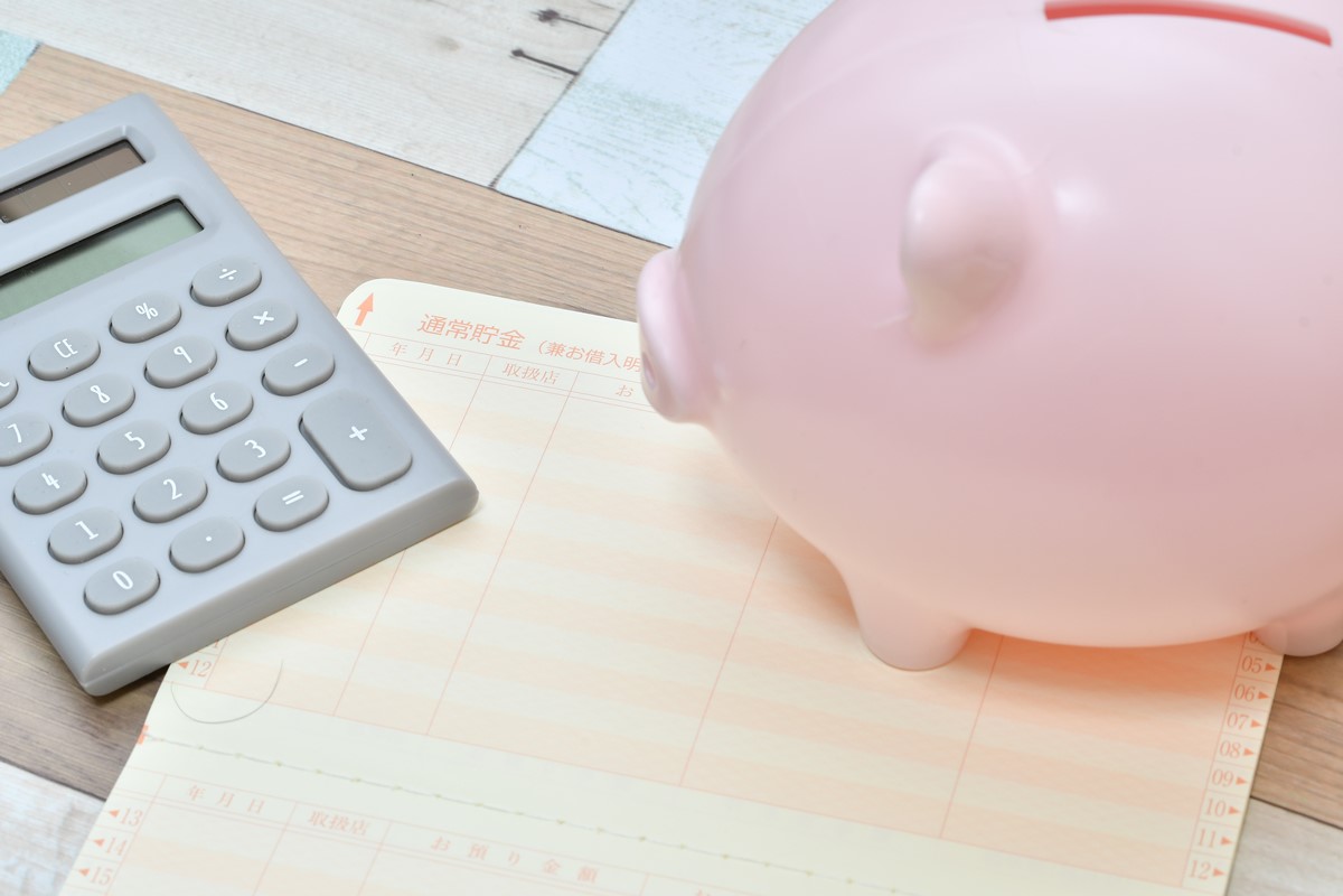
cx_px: 672
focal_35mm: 90
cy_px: 448
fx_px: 3357
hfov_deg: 22.6
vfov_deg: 15.2
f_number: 18
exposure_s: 1/3
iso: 220
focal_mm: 60
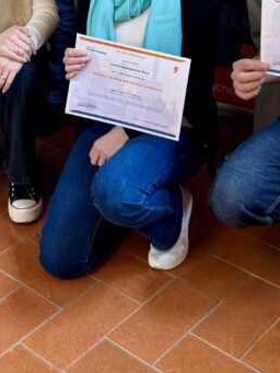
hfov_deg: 20.4
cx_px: 104
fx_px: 776
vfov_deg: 23.8
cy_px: -114
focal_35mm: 72
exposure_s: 1/100
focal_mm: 6.76
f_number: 1.78
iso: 160
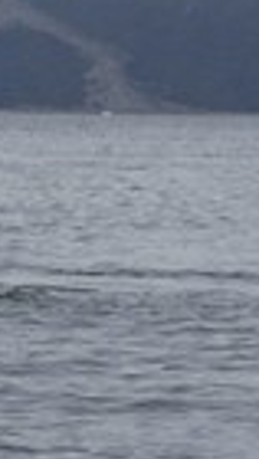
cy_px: -554
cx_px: -2331
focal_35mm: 621
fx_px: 7564
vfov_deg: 3.4
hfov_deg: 1.8
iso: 200
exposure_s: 1/320
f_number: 6.3
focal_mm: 52
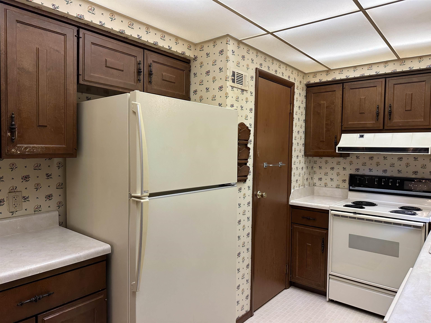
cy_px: 162
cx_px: 216
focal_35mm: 24
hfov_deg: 71.6
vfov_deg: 56.8
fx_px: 299
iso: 200
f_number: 1.78
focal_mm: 6.86
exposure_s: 1/120
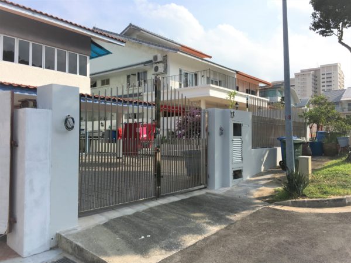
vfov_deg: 48.2
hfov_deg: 61.7
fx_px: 294
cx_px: 176
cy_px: 132
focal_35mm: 29
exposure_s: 1/1304
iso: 25
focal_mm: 4.15
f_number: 2.2
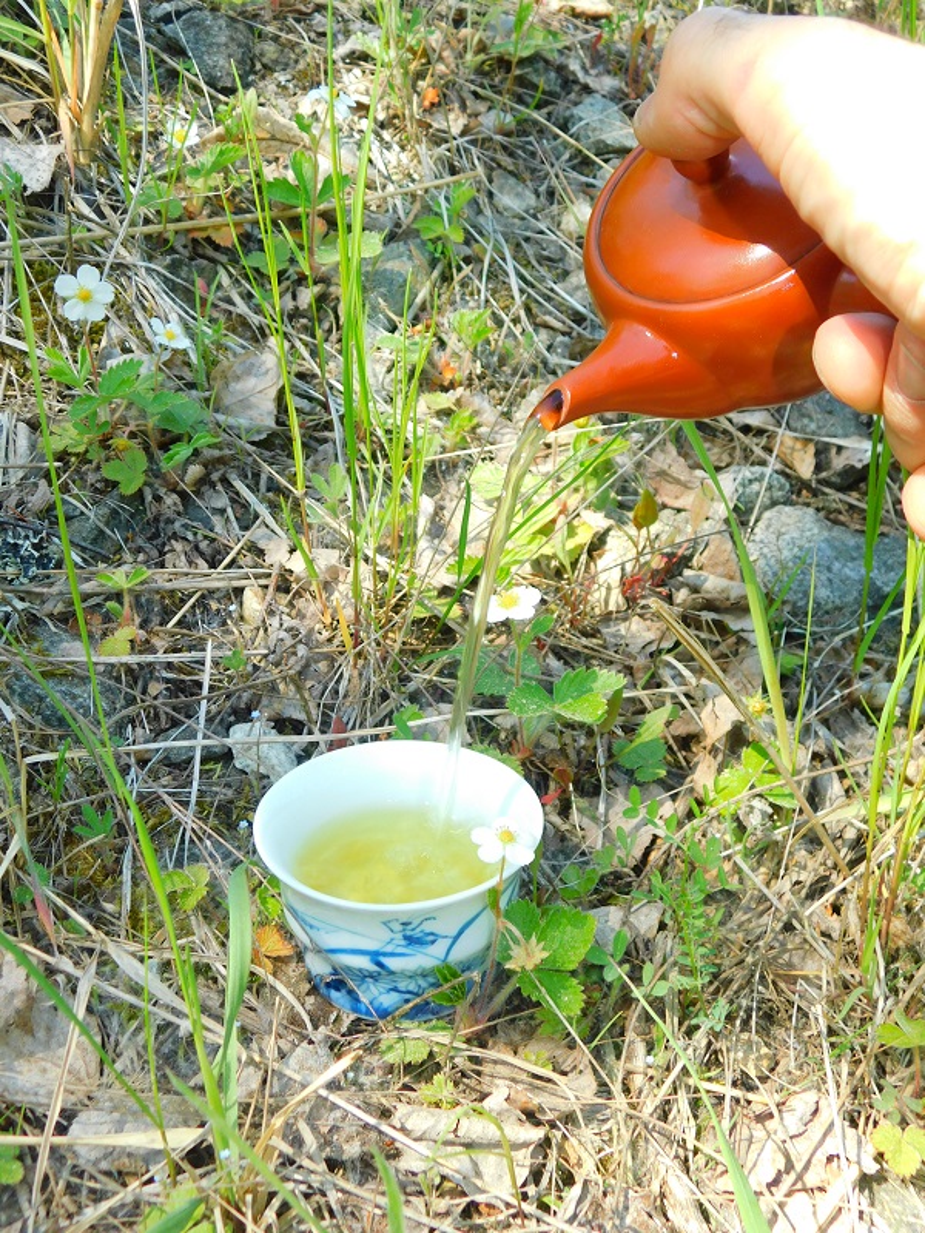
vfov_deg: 42.1
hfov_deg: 32.2
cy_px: 616
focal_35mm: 45
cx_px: 462
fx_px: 1603
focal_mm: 8
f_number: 7.4
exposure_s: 1/50
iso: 125
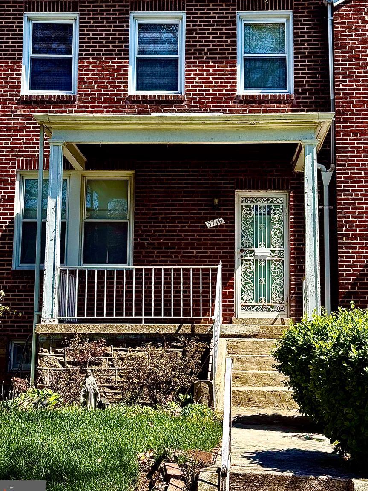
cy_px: 188
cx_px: 184
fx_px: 907
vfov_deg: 30.2
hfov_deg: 22.9
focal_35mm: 64
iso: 64
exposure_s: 1/2342
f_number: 1.78
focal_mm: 6.76
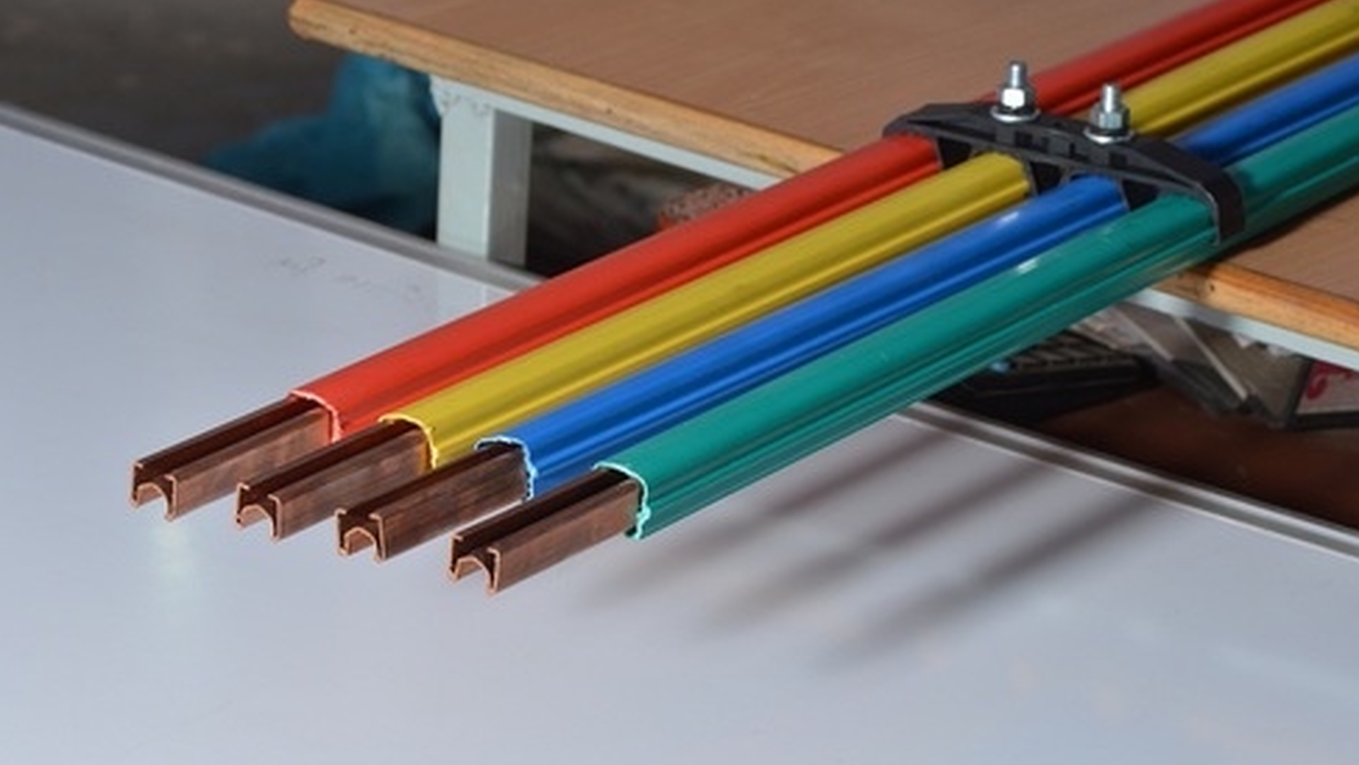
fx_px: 5225
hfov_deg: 14.8
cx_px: 667
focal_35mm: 145
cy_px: 450
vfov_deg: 8.4
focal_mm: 90
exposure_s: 1/50
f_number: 16
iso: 100
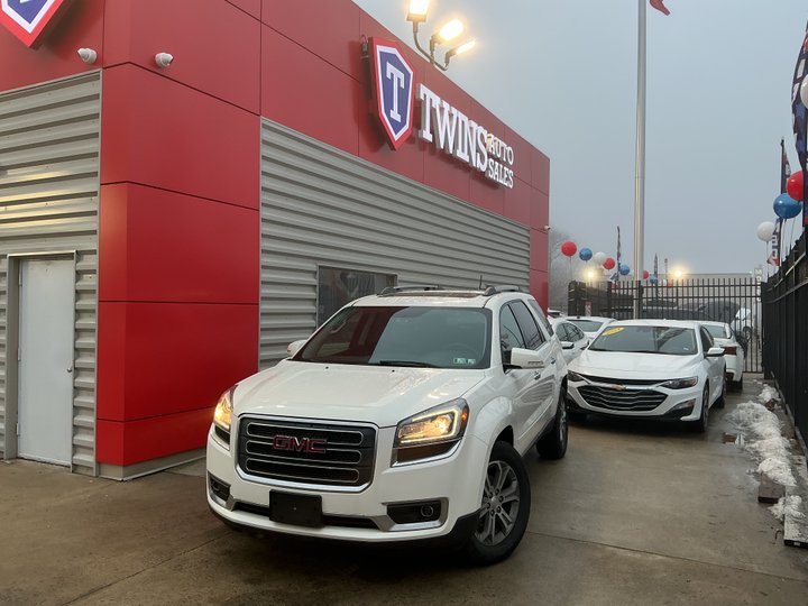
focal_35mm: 29
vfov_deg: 48.2
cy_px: 303
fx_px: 677
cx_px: 404
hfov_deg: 61.7
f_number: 1.8
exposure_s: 1/120
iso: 32
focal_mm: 3
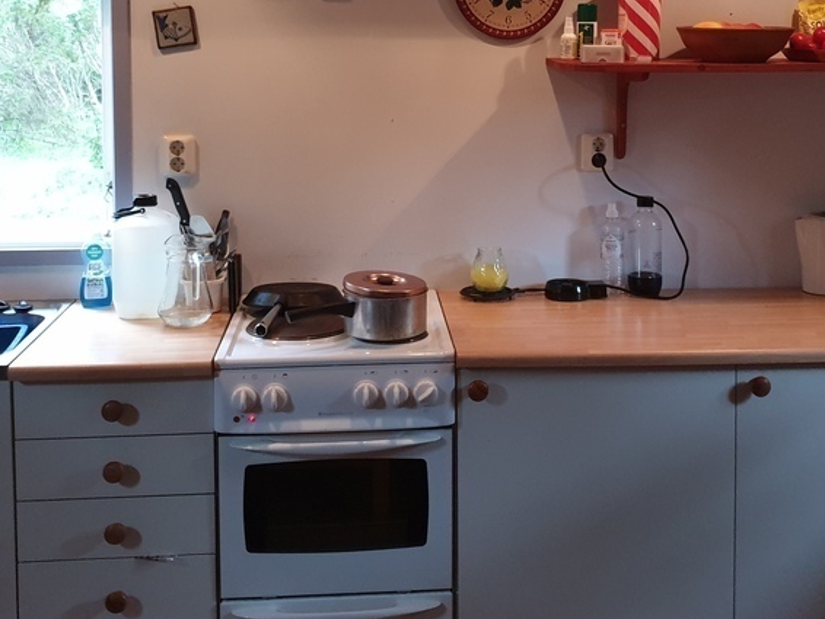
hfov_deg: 40.4
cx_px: 452
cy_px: 114
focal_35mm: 47
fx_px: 1121
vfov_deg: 30.1
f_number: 1.5
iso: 250
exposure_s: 1/50
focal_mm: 4.3
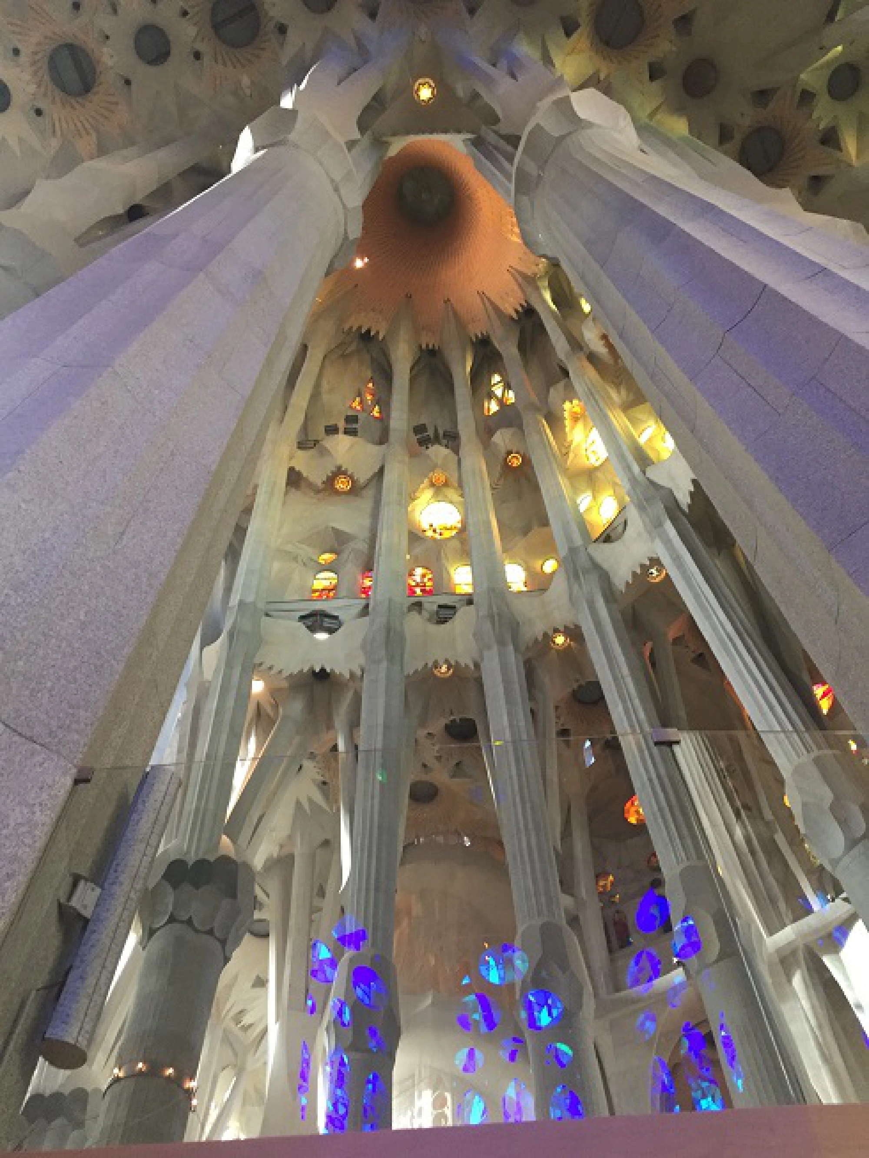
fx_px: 970
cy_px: 579
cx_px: 434
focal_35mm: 29
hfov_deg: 48.2
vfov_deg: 61.6
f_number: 2.2
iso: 200
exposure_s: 1/33
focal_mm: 4.15
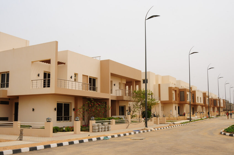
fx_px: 253
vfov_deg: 34.1
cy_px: 78
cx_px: 117
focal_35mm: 39
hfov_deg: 49.6
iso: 200
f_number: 16
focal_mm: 26
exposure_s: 1/160
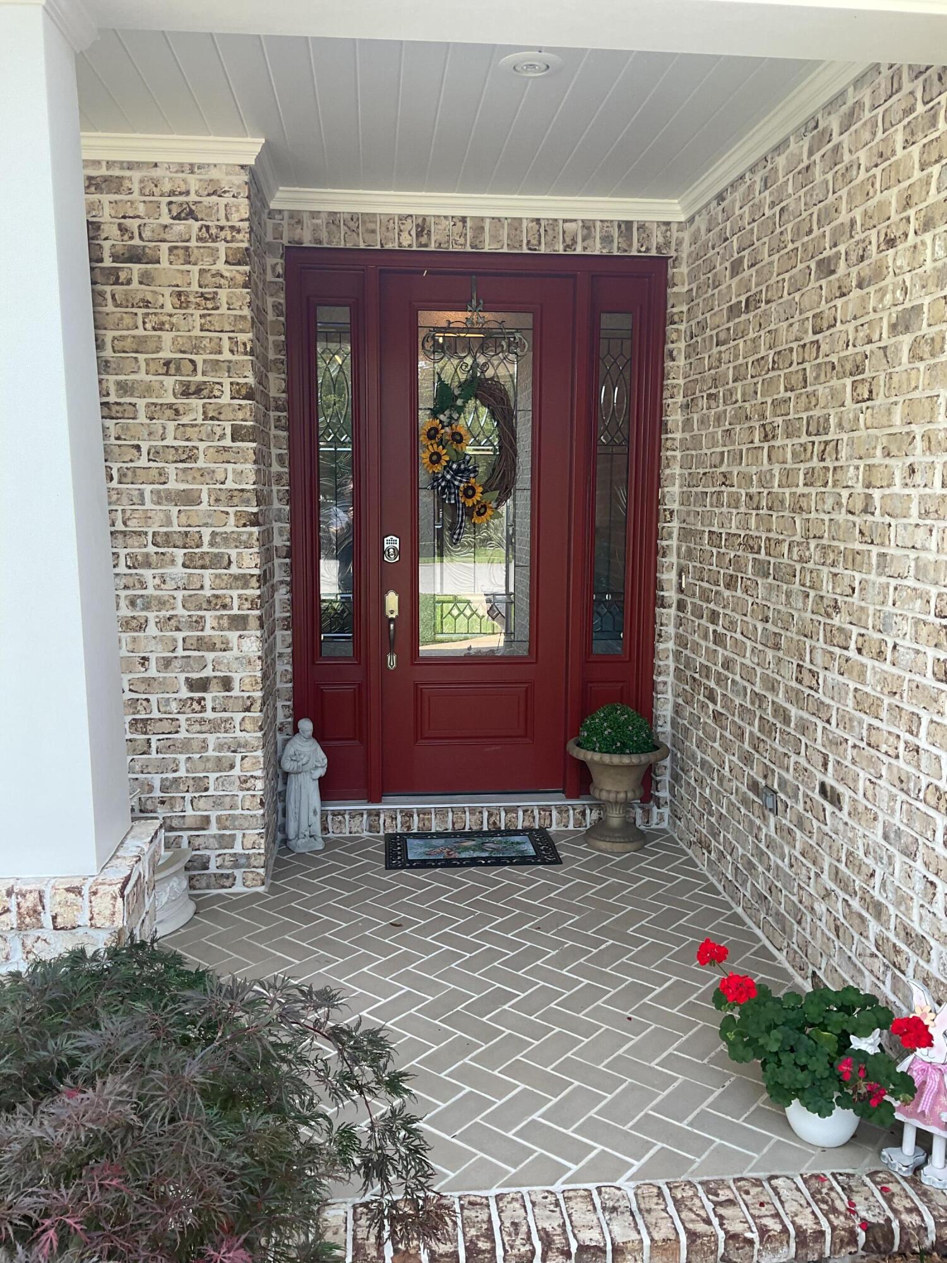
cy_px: 632
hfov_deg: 48.2
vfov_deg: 61.7
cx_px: 474
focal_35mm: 29
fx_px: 1058
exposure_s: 1/120
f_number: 1.8
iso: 20
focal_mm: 3
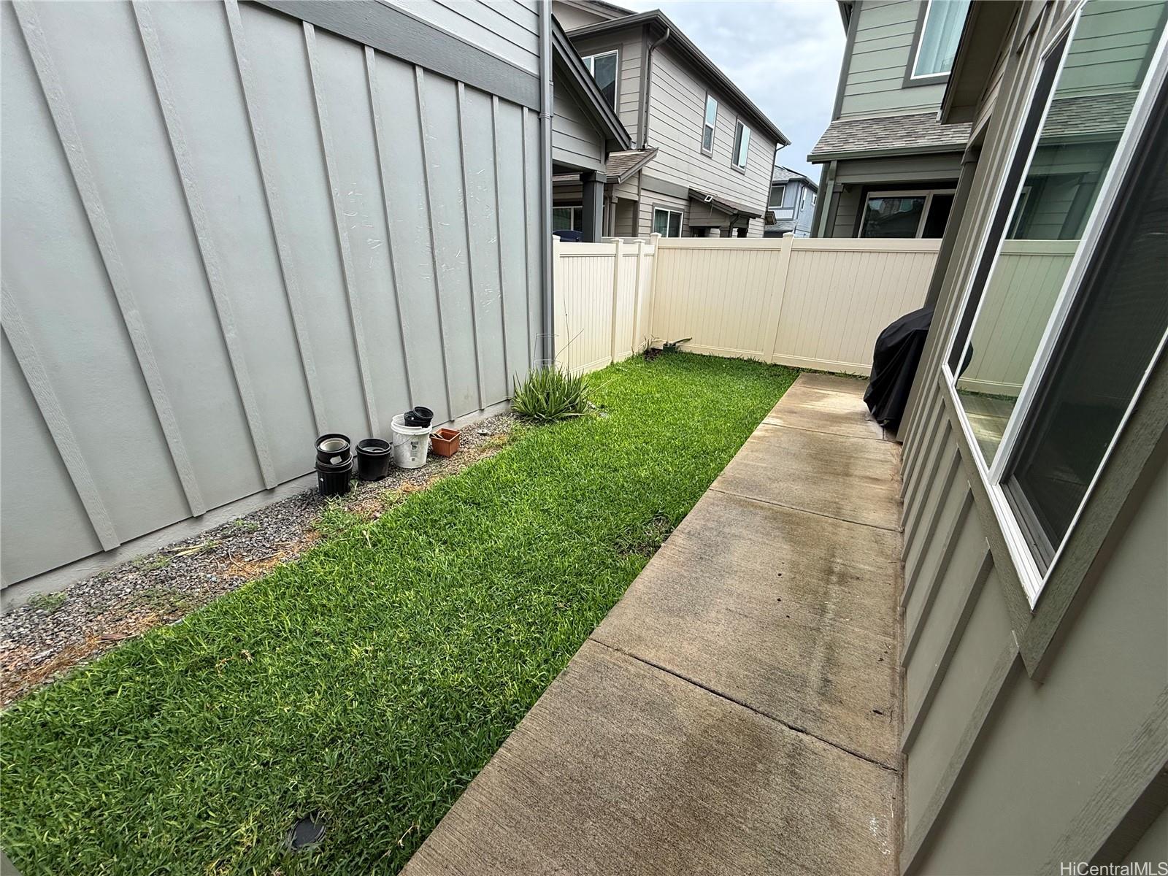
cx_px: 584
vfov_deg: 85.7
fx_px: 472
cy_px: 438
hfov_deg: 102.1
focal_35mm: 14
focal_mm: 2.22
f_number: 2.2
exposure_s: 1/770
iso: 50
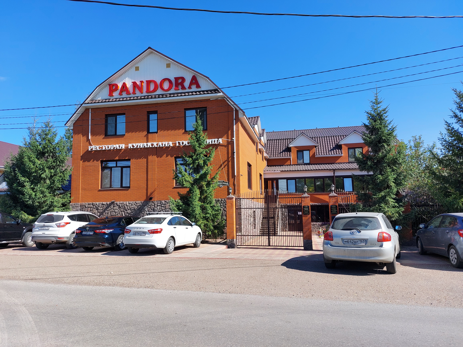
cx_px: 232
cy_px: 174
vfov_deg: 56.8
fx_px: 321
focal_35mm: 24
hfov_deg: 71.6
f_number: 1.8
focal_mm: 5.23
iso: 25
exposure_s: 1/794
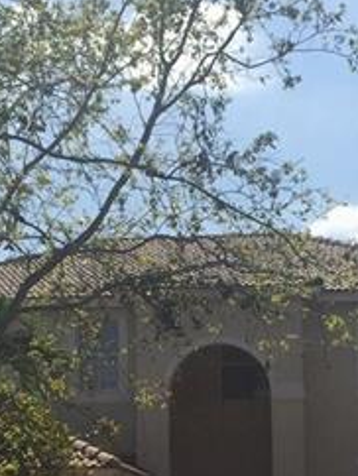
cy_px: 484
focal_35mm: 92
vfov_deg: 20.6
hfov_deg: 16.1
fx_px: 1266
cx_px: 209
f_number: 2.2
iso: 32
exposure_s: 1/3300
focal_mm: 4.15
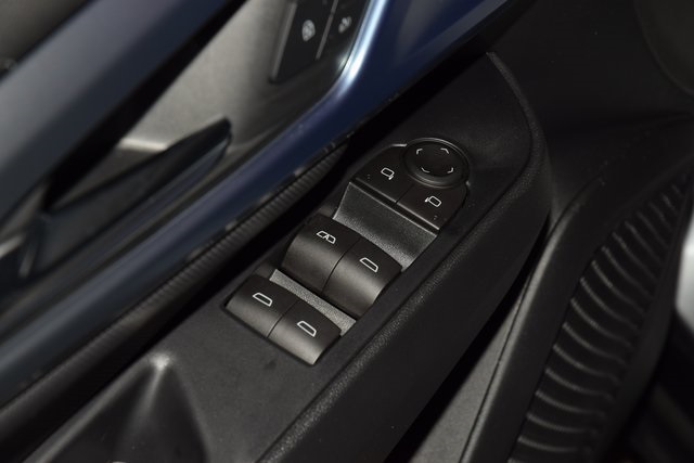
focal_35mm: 105
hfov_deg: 19.5
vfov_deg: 13.0
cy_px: 232
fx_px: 2024
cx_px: 347
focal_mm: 70
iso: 125
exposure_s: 1/125
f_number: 8
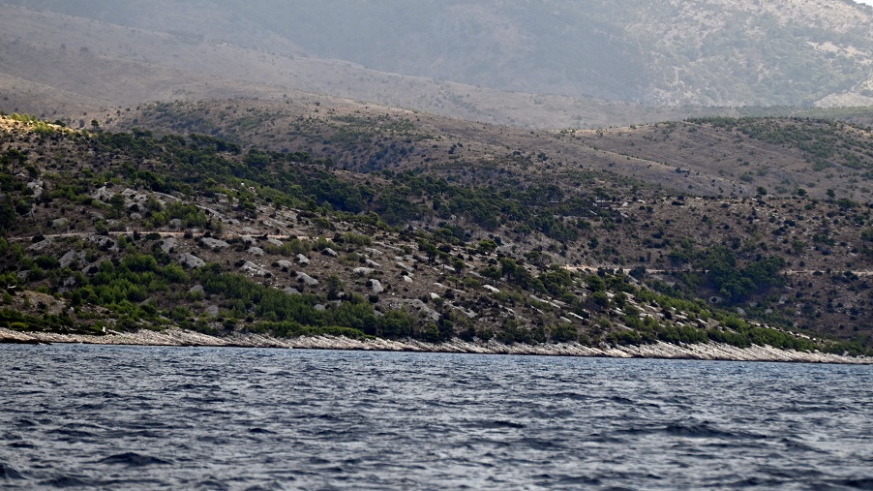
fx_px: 7337
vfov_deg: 3.8
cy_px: 92
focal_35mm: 317
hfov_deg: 6.8
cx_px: 510
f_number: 5.6
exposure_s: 1/1000
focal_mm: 210
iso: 125
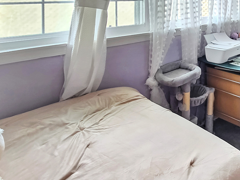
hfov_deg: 50.4
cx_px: 244
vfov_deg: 49.5
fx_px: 194
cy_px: 77
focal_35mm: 28
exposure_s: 1/60
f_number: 2.2
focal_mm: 2.2
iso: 100
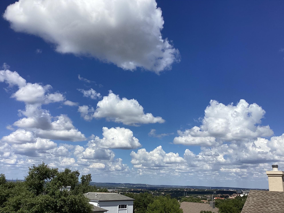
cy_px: 109
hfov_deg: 56.8
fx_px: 263
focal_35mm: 32
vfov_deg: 44.2
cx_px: 144
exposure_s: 1/2551
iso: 25
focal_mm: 3.3
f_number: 2.4
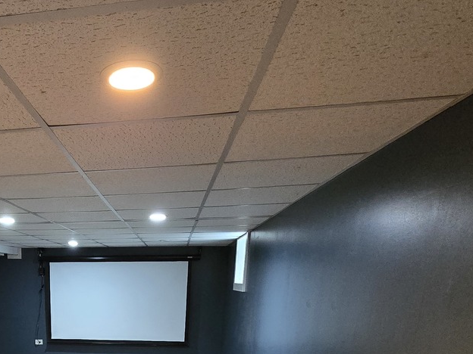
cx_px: 99
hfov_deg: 56.0
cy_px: 384
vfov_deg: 39.0
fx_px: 410
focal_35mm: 30
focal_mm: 2.2
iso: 1000
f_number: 2.2
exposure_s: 1/60
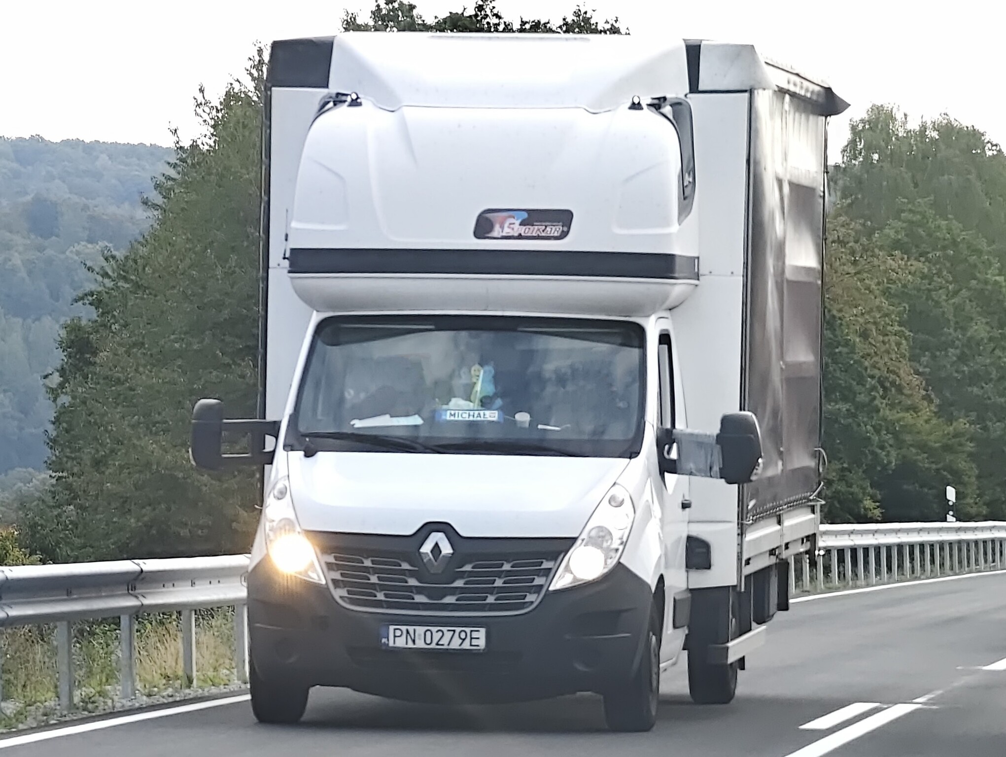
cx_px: 503
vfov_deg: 17.4
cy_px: 378
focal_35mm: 85
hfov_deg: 23.0
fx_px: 2473
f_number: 2.3
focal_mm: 22.5
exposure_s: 1/800
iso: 640
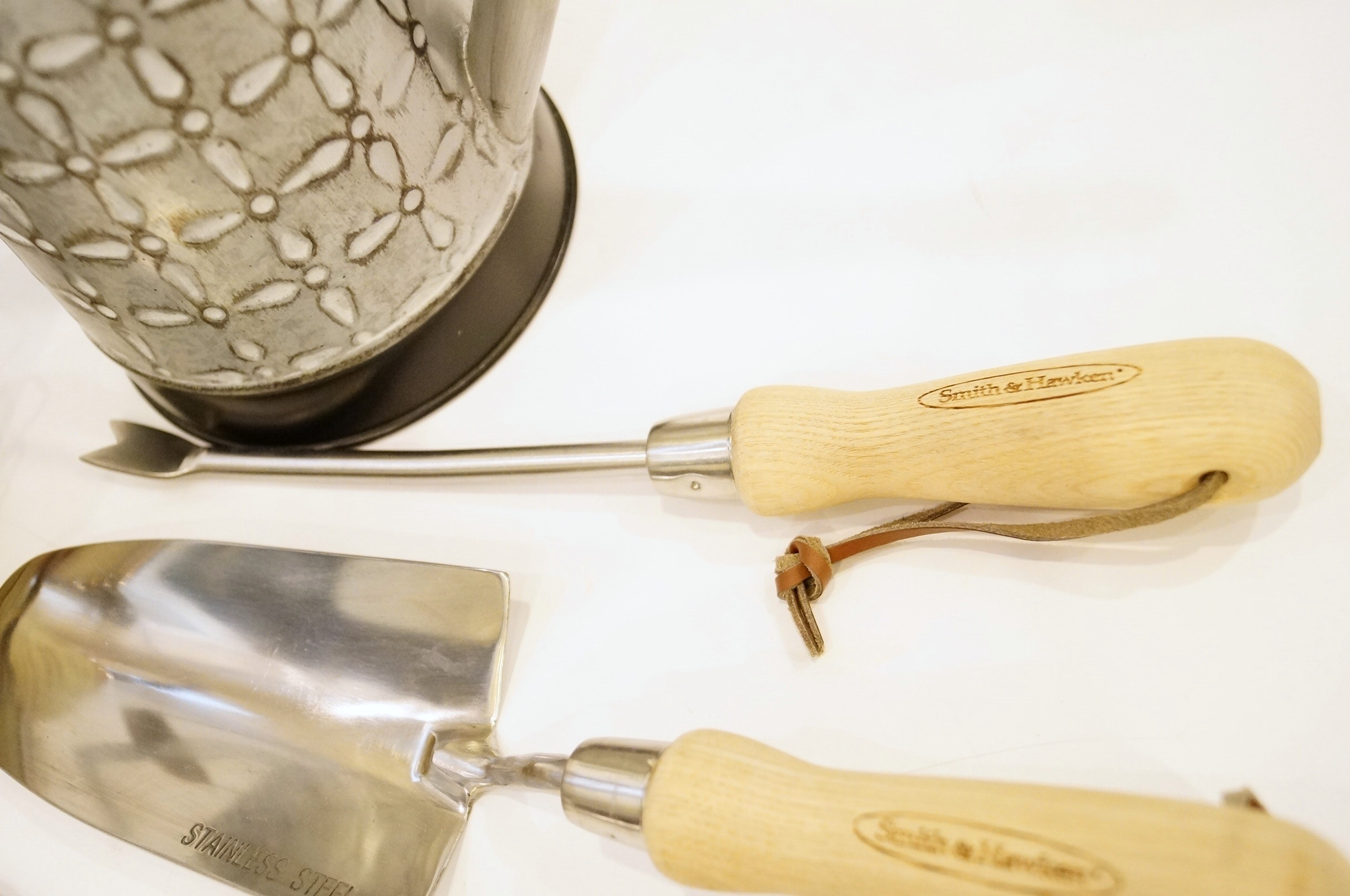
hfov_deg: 57.3
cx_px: 675
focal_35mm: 33
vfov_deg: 39.8
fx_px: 1236
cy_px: 448
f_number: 4
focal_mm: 22
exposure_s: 1/60
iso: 2500
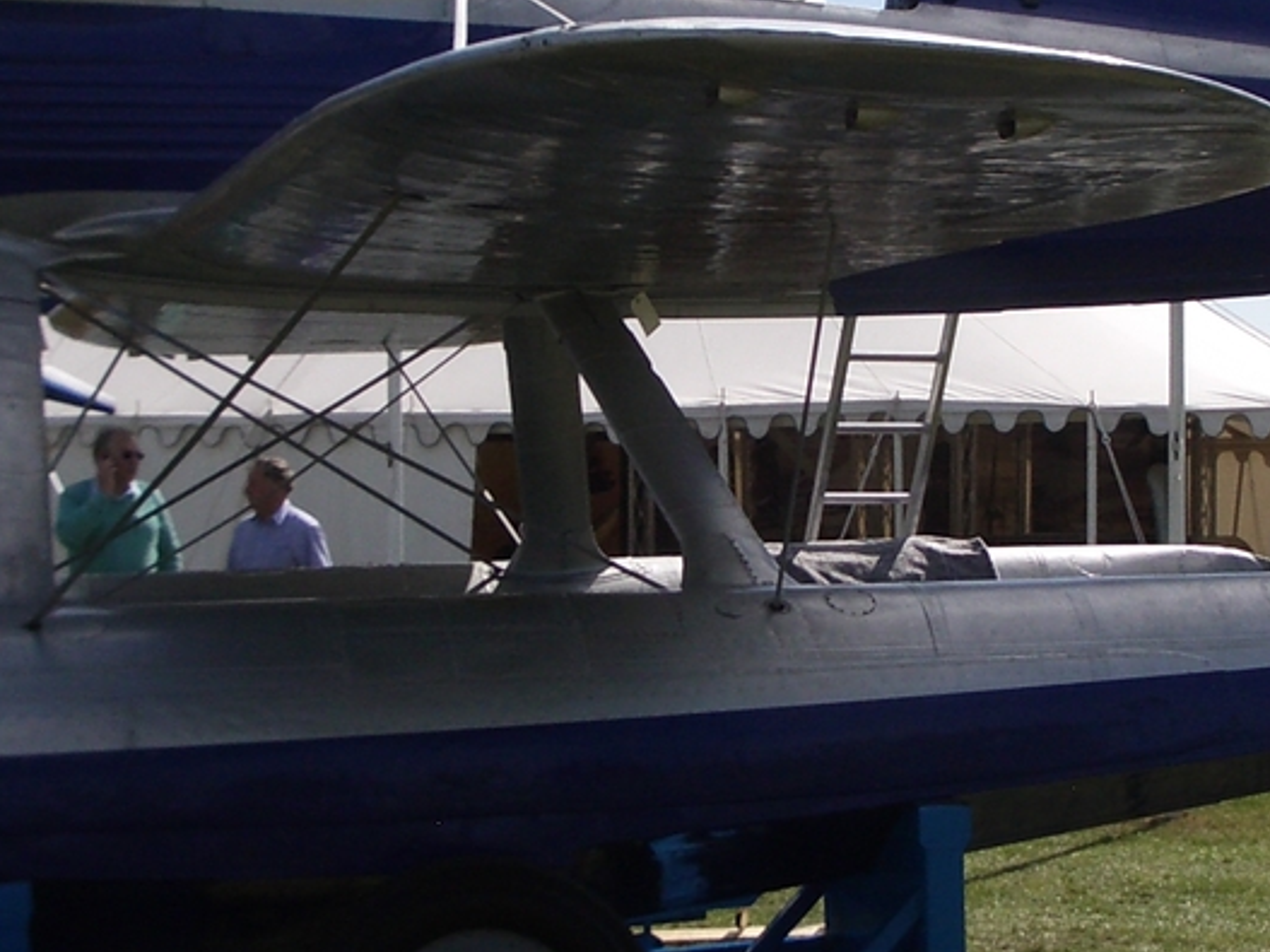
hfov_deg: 23.0
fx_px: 3118
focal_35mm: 85
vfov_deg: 17.3
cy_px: 388
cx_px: 672
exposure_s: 1/800
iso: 80
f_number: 4.3
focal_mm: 5.8
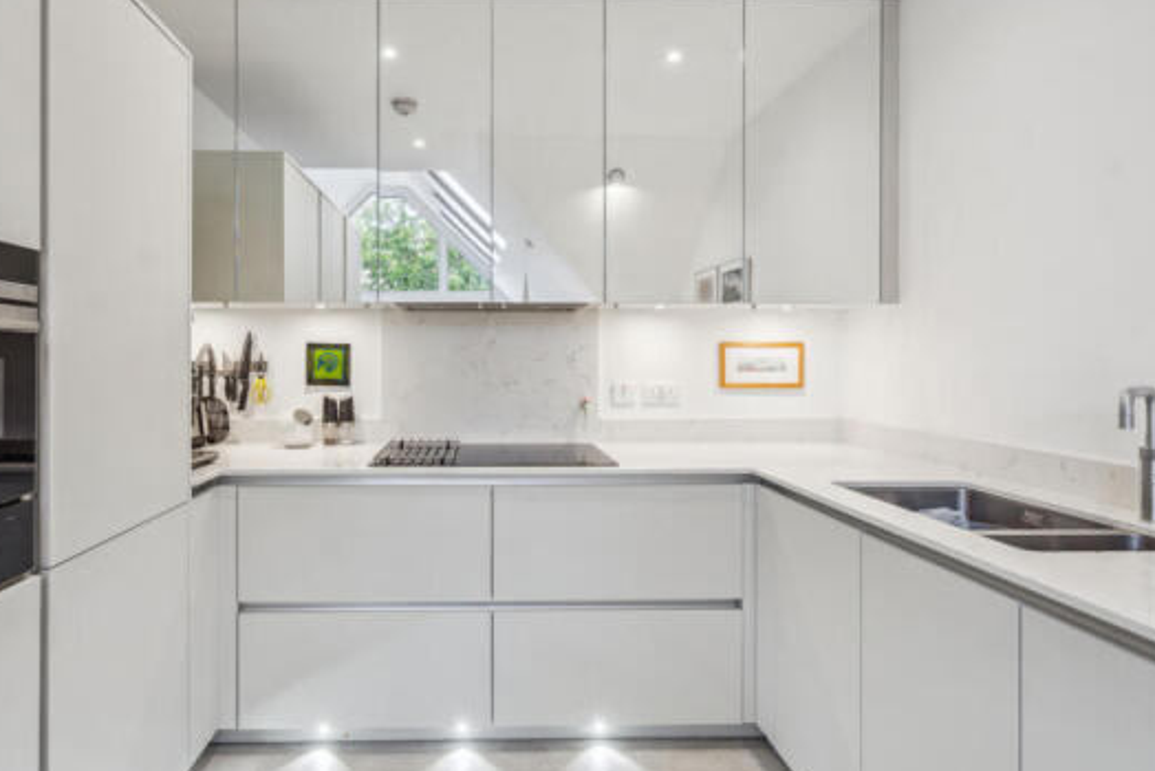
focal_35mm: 20
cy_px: 367
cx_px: 495
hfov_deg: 83.4
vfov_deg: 62.0
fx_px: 642
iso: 320
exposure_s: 1/40
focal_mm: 16
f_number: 5.6
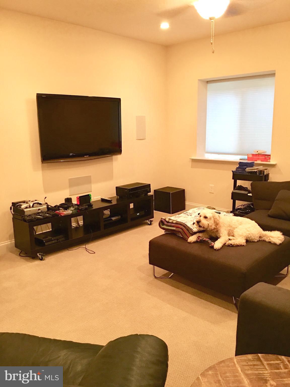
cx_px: 145
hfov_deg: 48.2
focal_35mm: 29
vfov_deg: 61.7
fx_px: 324
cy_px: 194
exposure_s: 1/4
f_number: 2.2
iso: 64
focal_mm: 4.15
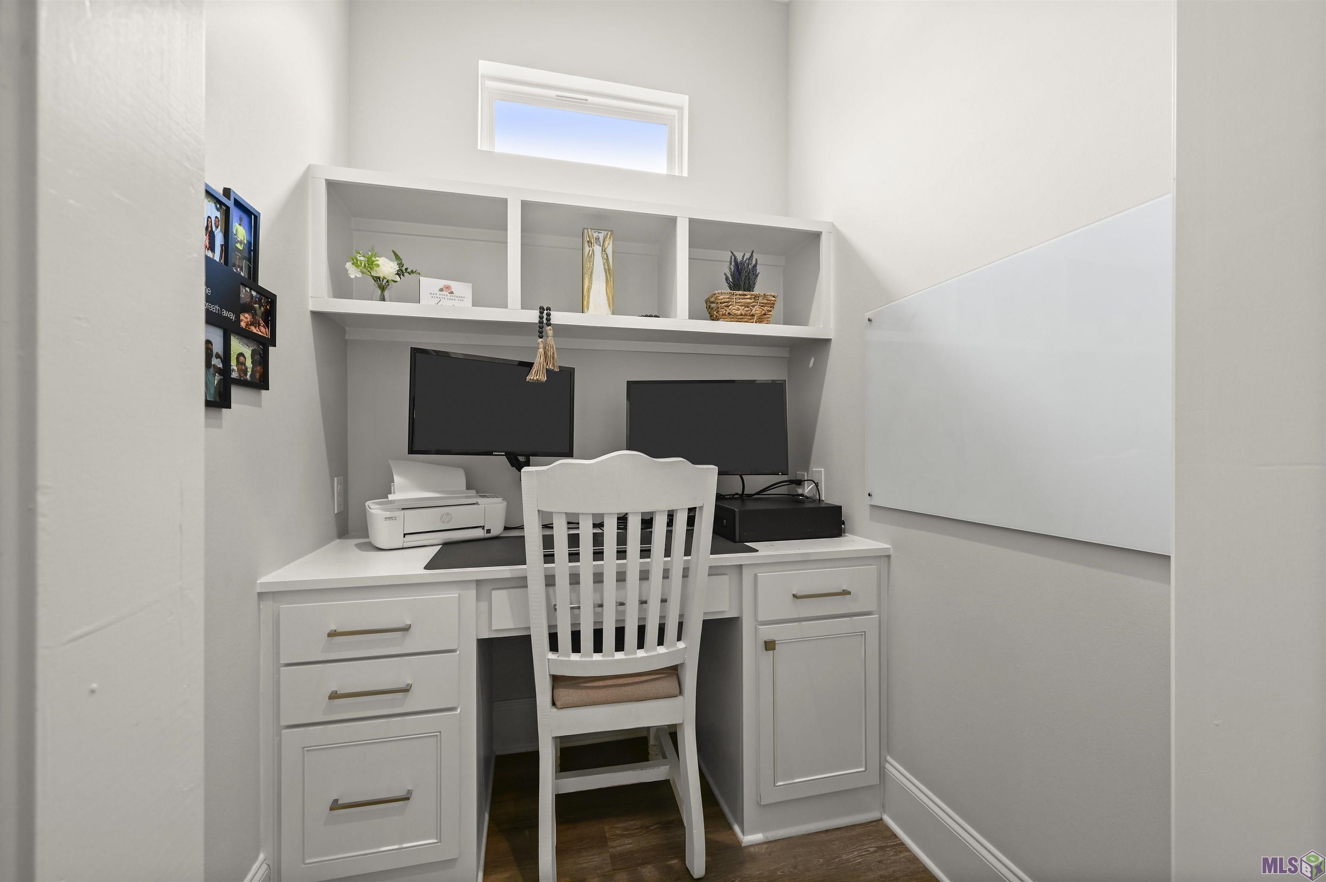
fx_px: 515
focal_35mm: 14
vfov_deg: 81.1
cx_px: 663
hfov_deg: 104.3
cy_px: 441
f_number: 10
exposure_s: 1/3
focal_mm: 14
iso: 200
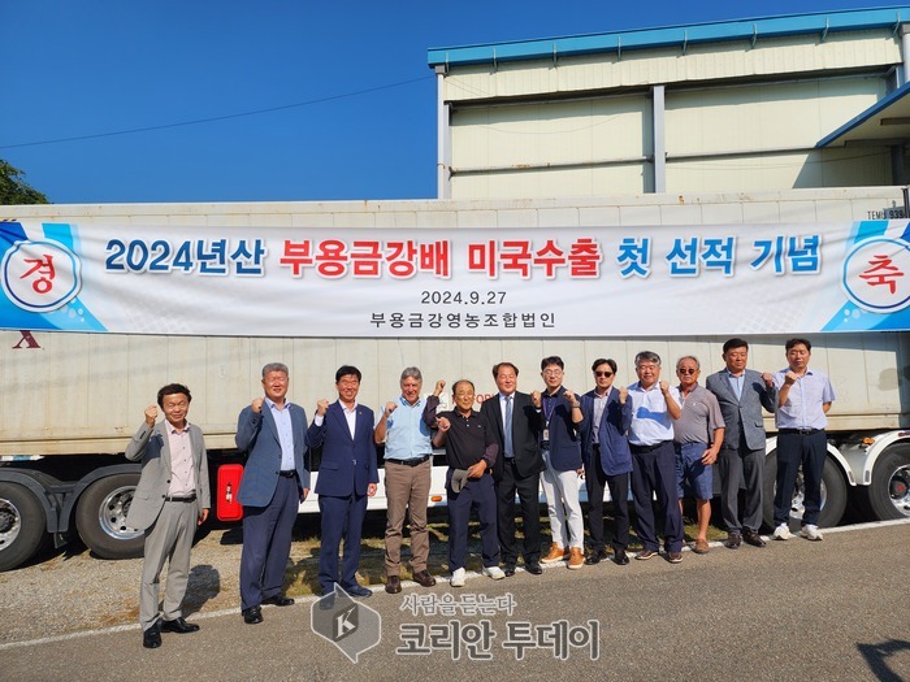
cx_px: 455
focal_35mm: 23
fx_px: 605
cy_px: 341
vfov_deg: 58.9
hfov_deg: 73.9
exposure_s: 1/1751
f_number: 1.8
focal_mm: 6.4
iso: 12
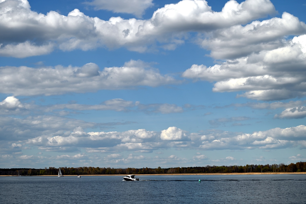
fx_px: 638
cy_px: 102
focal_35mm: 75
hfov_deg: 27.0
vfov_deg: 18.2
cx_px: 153
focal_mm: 75
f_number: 8
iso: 100
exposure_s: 1/1000
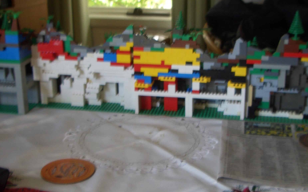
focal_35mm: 60
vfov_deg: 21.6
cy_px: 118
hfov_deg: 34.0
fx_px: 504
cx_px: 162
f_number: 2.8
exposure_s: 1/13
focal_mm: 6.8
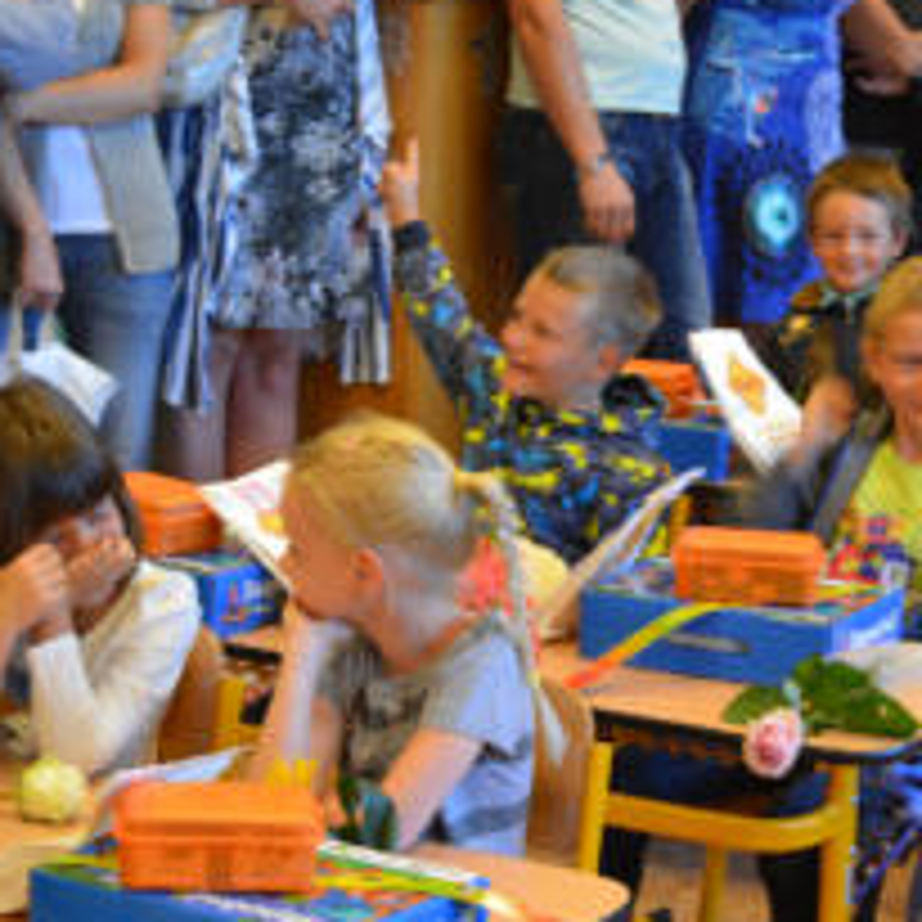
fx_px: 3286
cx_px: 571
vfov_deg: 16.0
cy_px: 430
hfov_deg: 16.0
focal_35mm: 109
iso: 500
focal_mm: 35
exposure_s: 1/30
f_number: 4.8
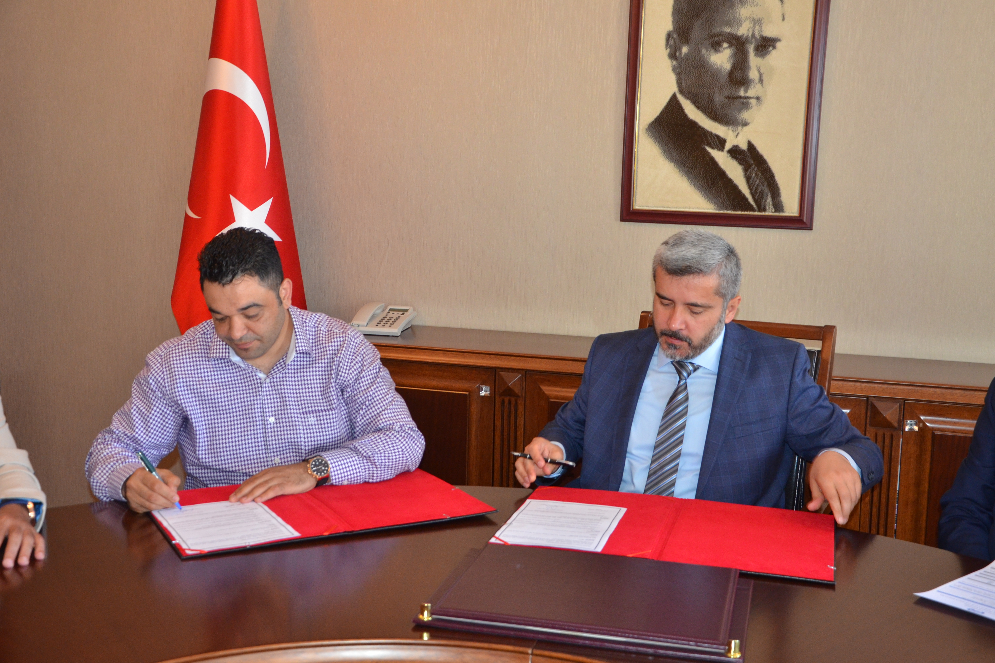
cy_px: 329
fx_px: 1271
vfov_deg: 29.2
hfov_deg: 42.7
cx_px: 494
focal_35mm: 46
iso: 1000
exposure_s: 1/60
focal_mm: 30
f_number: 5
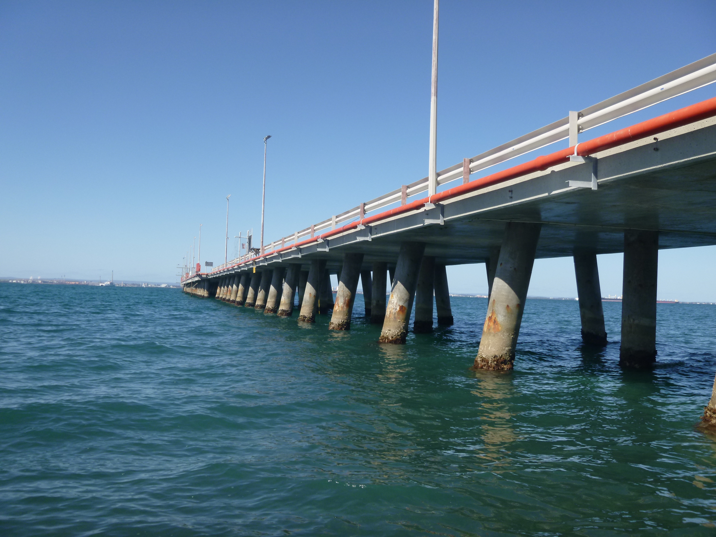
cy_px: 268
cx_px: 358
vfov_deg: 39.7
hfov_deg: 51.4
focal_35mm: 36
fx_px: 745
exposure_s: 1/500
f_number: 4.4
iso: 100
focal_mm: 6.4
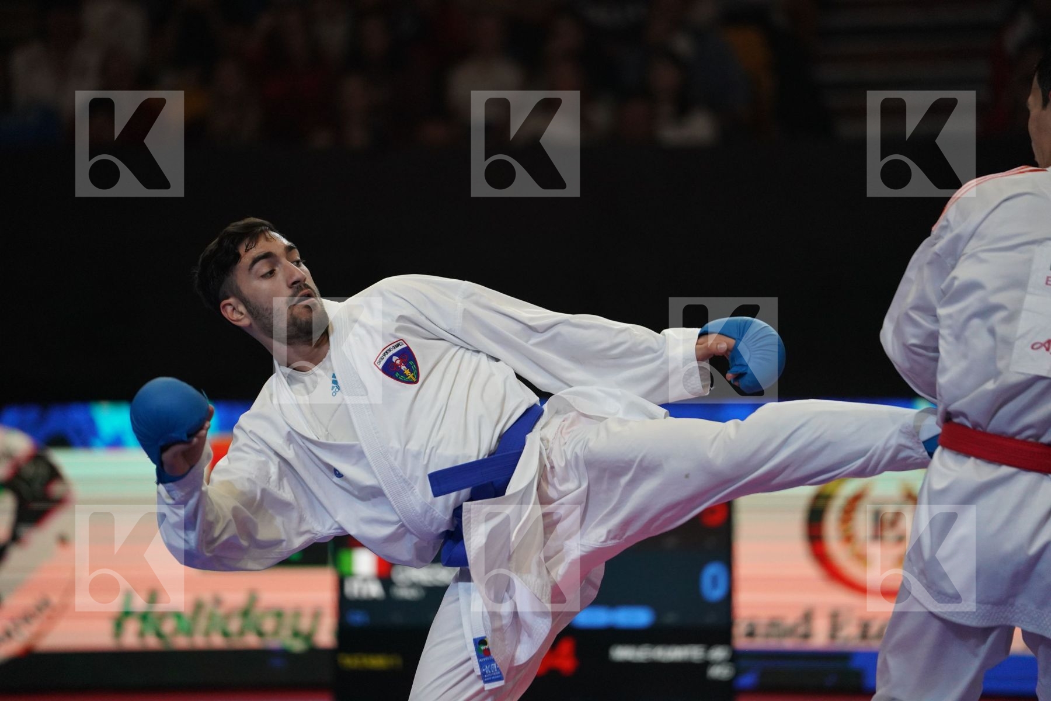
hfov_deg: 10.3
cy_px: 350
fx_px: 5838
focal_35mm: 200
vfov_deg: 6.9
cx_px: 526
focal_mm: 200
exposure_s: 1/1000
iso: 3200
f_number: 2.8
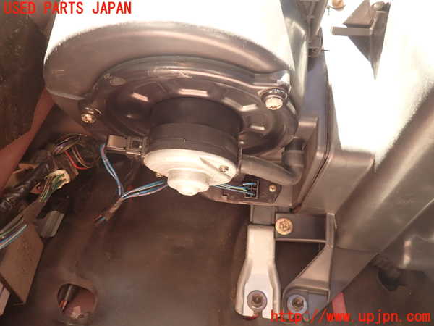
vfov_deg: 54.9
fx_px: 313
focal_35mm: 25
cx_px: 217
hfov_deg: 69.4
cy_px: 163
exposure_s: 1/60
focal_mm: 4.5
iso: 125
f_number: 2
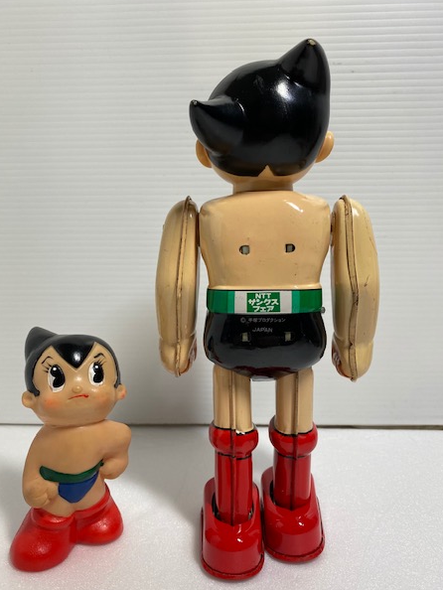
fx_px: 477
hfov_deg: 49.8
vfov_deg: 63.4
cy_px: 313
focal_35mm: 28
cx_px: 211
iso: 80
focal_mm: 4.25
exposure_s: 1/100
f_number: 1.8
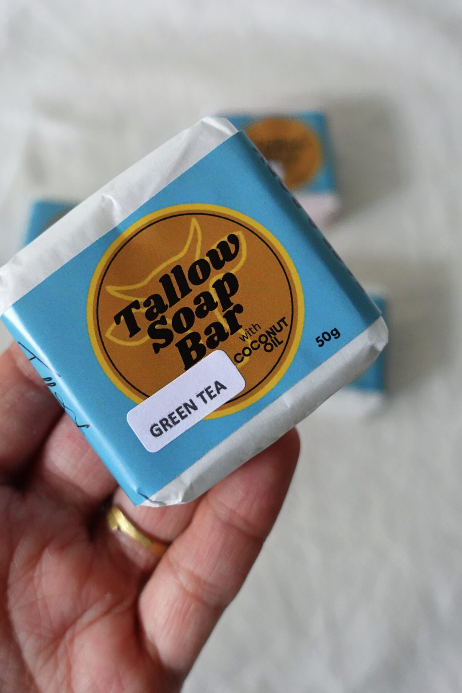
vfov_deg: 45.3
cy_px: 296
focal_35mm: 43
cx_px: 188
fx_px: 828
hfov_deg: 31.1
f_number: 2.8
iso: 2500
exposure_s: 1/40
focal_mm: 12.52
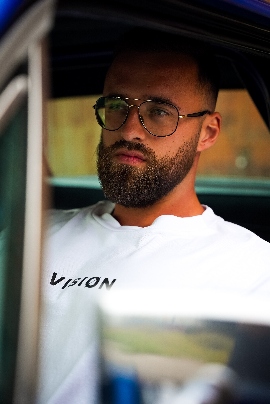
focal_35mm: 58
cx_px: 135
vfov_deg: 34.7
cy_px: 202
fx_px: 646
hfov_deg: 23.6
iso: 2000
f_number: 2.8
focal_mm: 57.5
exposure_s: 1/200
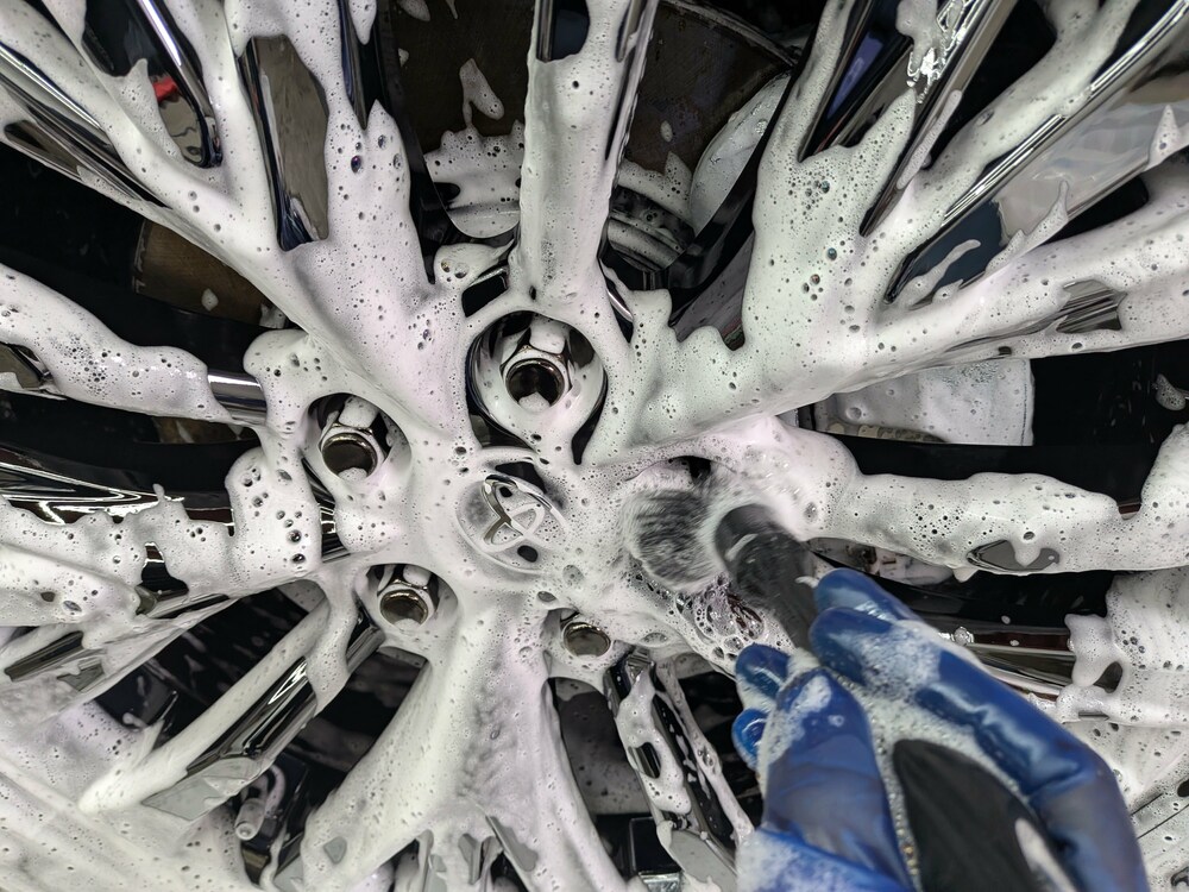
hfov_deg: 71.6
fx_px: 824
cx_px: 594
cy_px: 446
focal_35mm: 24
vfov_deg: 56.8
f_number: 1.7
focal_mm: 4.53
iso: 113
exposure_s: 1/100
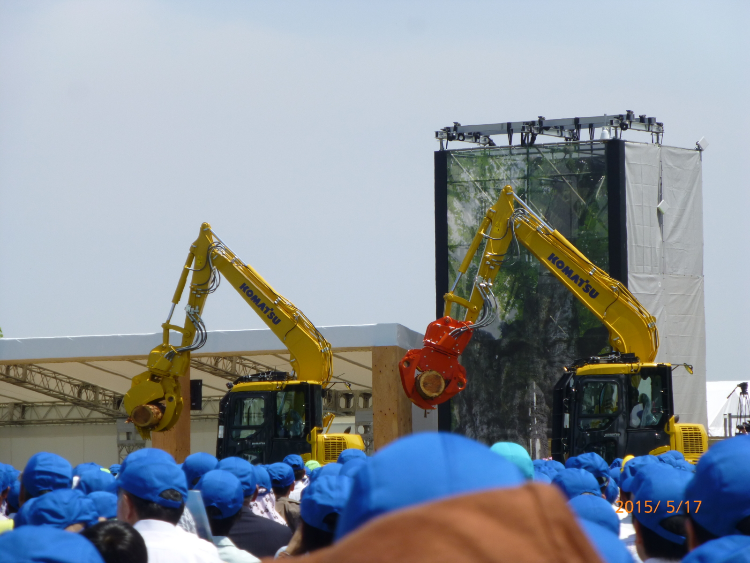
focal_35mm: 199
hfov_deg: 9.9
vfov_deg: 7.5
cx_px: 375
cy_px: 282
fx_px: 4312
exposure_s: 1/640
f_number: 5.5
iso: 100
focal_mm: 35.6
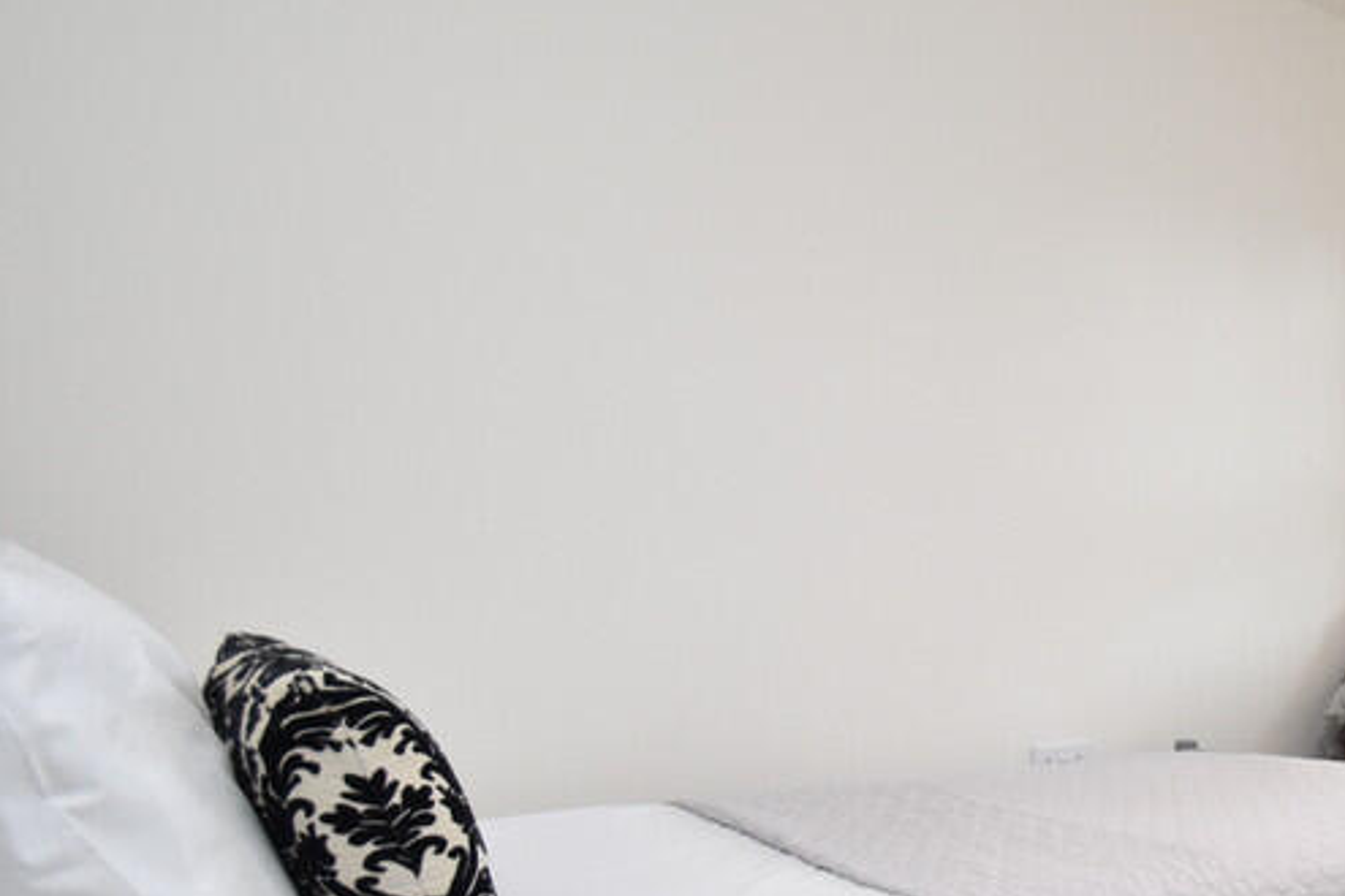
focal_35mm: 31
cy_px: 637
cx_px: 1302
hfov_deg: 50.5
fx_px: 1158
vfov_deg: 41.4
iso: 800
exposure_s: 1/125
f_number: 3.5
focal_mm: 10
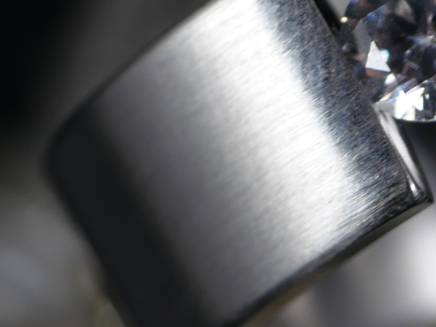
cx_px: 446
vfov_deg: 3.5
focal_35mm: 422
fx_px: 5314
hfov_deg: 4.7
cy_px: 230
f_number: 4
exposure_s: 1/40
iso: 200
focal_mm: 45
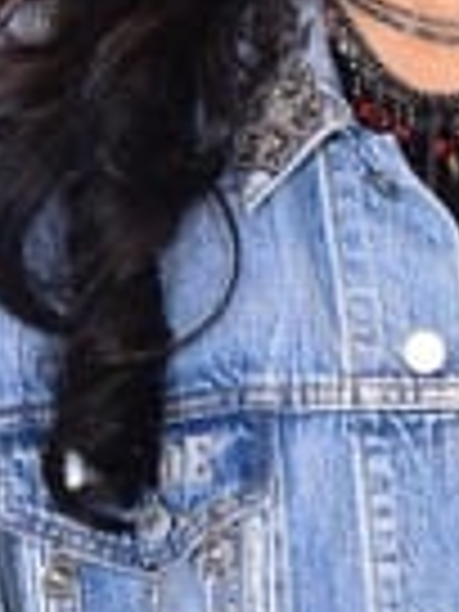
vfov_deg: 5.7
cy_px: 1107
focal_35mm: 340
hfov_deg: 4.4
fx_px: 6011
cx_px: 526
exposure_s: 1/125
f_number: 4
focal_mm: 50
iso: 1250
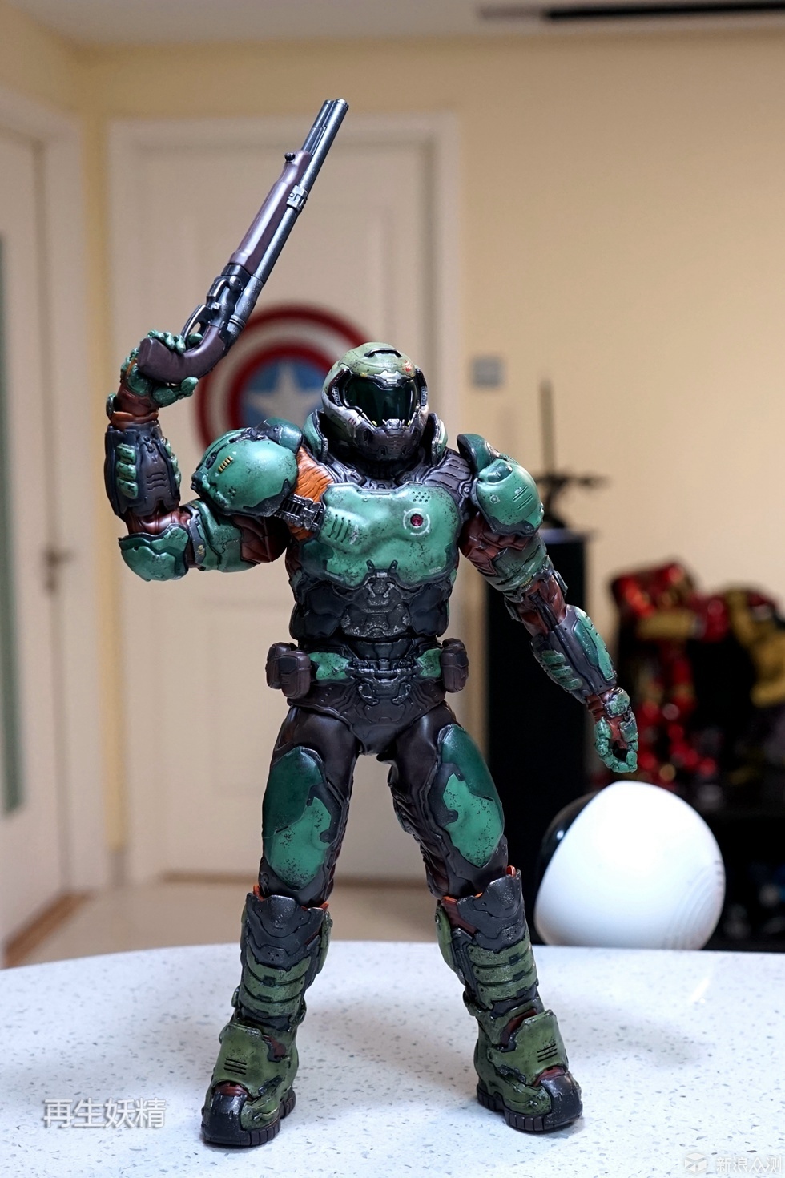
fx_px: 1047
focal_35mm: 32
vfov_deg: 58.7
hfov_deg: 41.1
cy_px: 589
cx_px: 392
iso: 800
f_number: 4
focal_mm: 32
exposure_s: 1/60
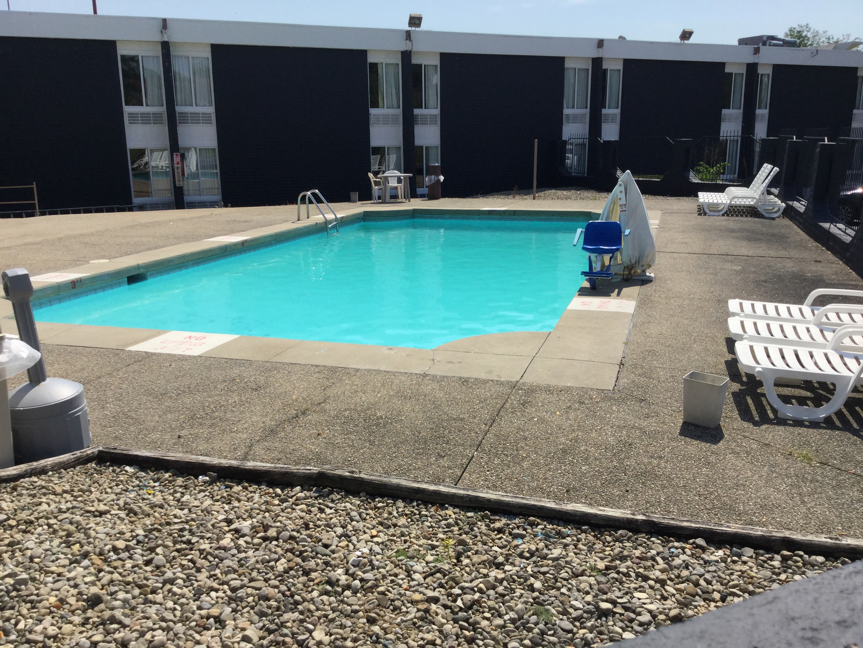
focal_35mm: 31
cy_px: 324
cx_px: 432
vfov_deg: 45.4
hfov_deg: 58.4
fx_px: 773
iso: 25
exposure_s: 1/1812
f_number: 2.4
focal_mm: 3.3
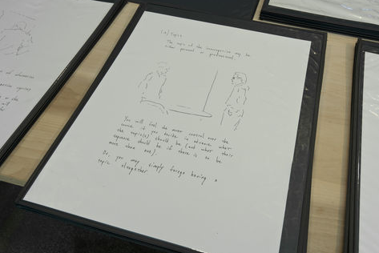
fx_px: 390
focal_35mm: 37
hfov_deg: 51.9
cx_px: 194
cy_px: 123
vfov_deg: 36.0
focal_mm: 35
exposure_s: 1/1.25
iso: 100
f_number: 9
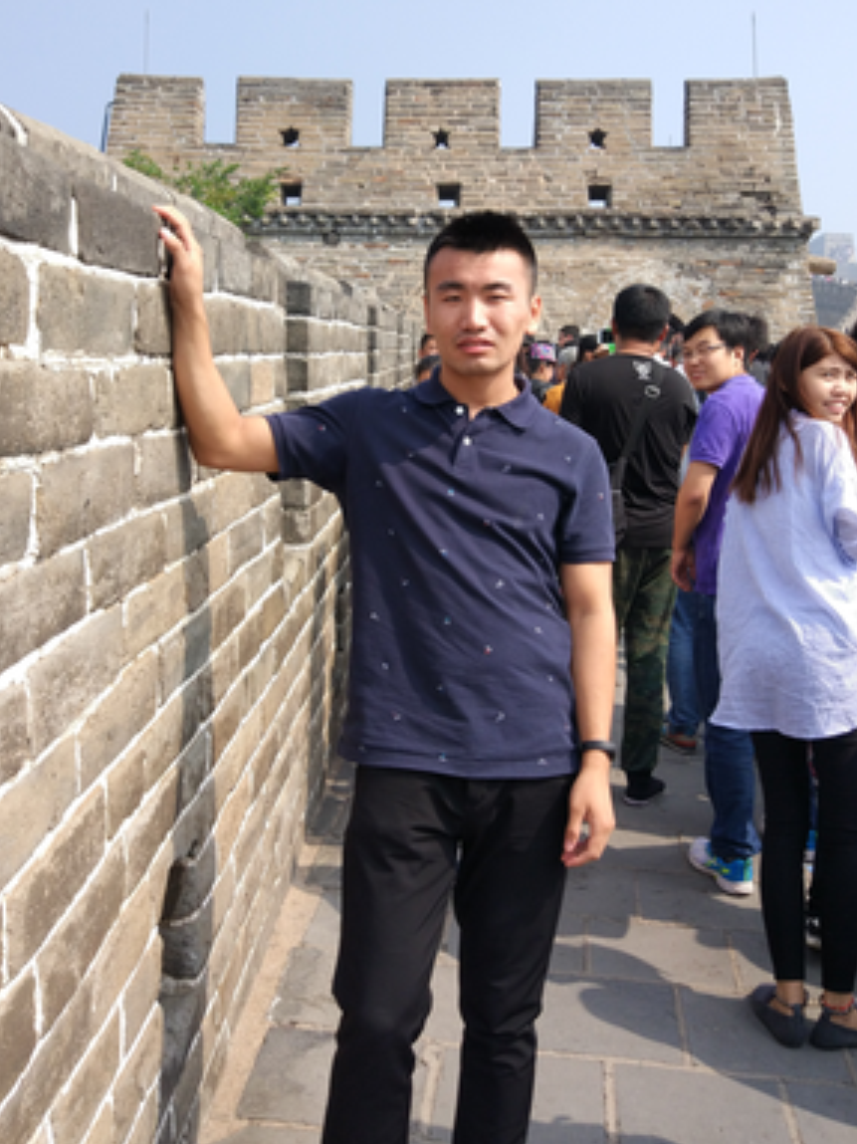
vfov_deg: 47.5
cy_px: 438
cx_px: 391
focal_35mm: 39
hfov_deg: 36.8
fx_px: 1288
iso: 100
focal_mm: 4.26
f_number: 2
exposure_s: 1/724
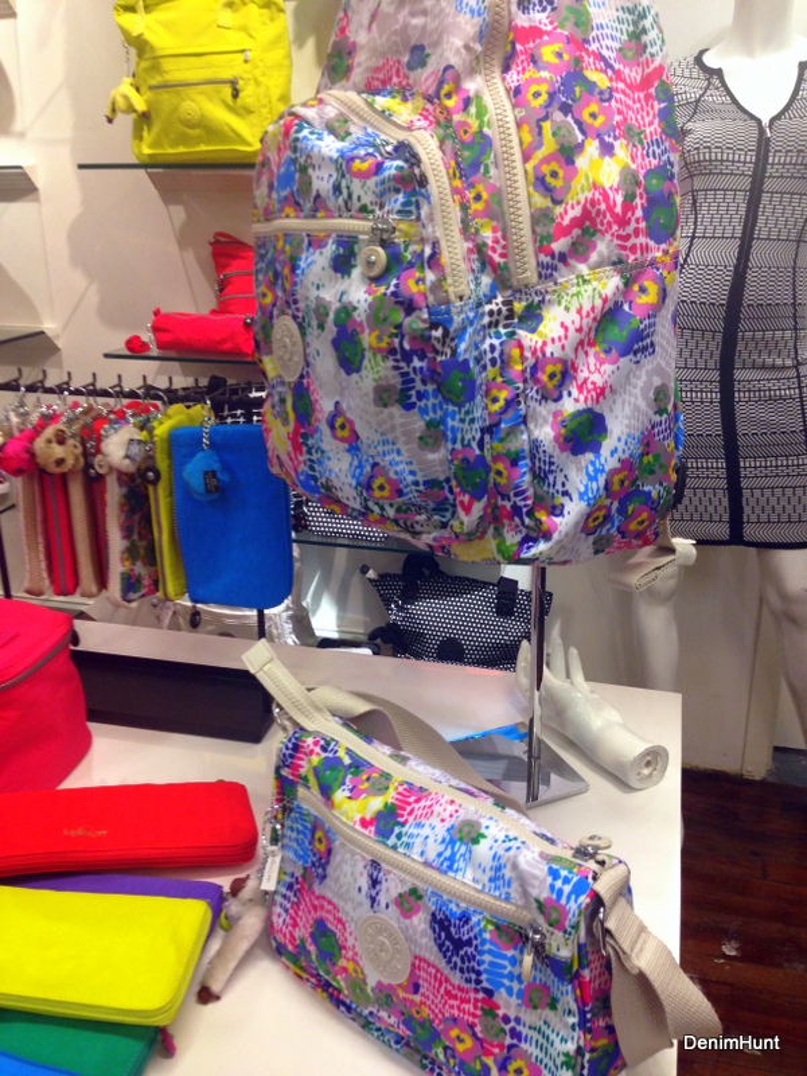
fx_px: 1026
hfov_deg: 42.9
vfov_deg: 55.4
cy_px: 538
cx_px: 404
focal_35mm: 33
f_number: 2.4
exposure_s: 1/20
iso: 100
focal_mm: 4.12
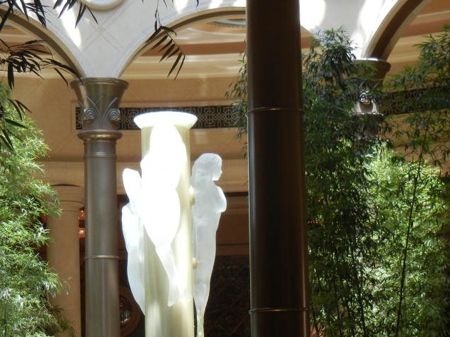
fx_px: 1625
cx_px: 187
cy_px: 247
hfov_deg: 15.8
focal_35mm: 125
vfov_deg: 11.8
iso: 230
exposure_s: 1/60
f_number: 4.3
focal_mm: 13.9
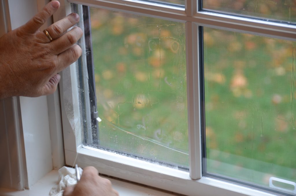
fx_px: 1169
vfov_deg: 9.6
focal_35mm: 142
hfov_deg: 14.4
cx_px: 148
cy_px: 98
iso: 400
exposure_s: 1/60
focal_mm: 95
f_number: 5.3
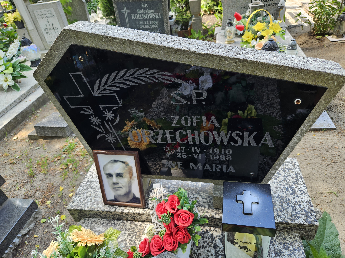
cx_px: 172
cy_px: 129
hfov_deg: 73.9
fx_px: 229
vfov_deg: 58.9
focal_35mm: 23
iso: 32
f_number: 1.8
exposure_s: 1/180
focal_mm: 5.4
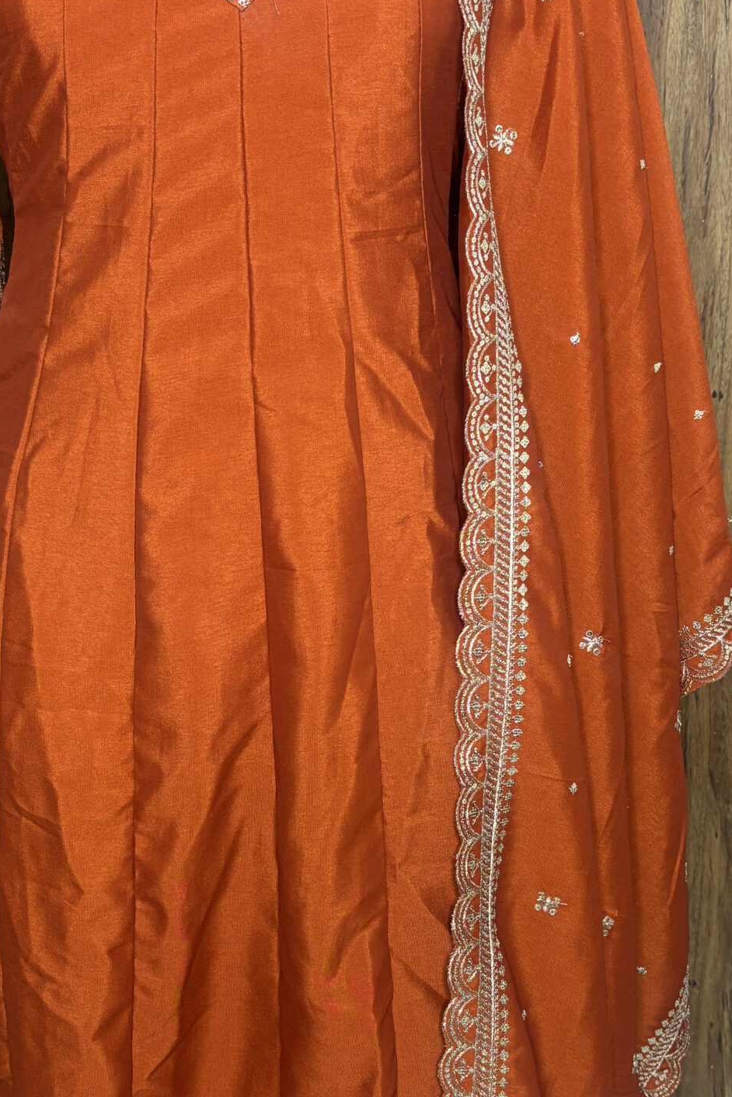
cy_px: 601
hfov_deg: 27.4
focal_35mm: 49
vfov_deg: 40.3
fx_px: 1494
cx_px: 281
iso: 200
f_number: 1.6
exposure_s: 1/50
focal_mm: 5.96
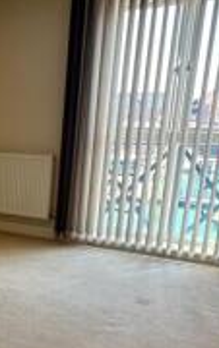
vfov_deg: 41.3
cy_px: 231
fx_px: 457
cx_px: -92
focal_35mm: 48
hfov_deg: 22.9
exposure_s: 1/99
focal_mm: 2.22
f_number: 2.2
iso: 100
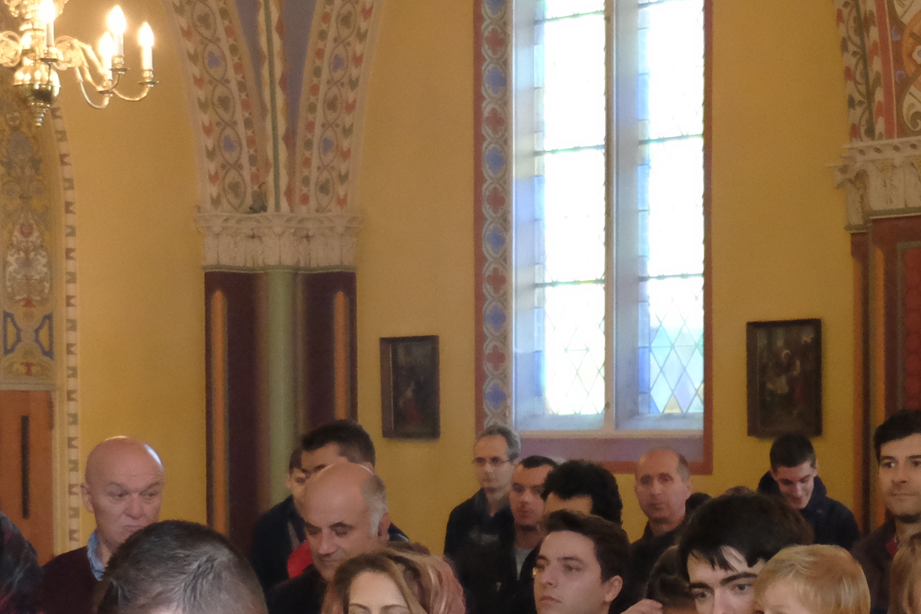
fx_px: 2226
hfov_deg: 23.0
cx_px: 746
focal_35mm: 87
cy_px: 507
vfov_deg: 15.6
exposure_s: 1/180
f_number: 2.8
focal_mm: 18
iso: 4000
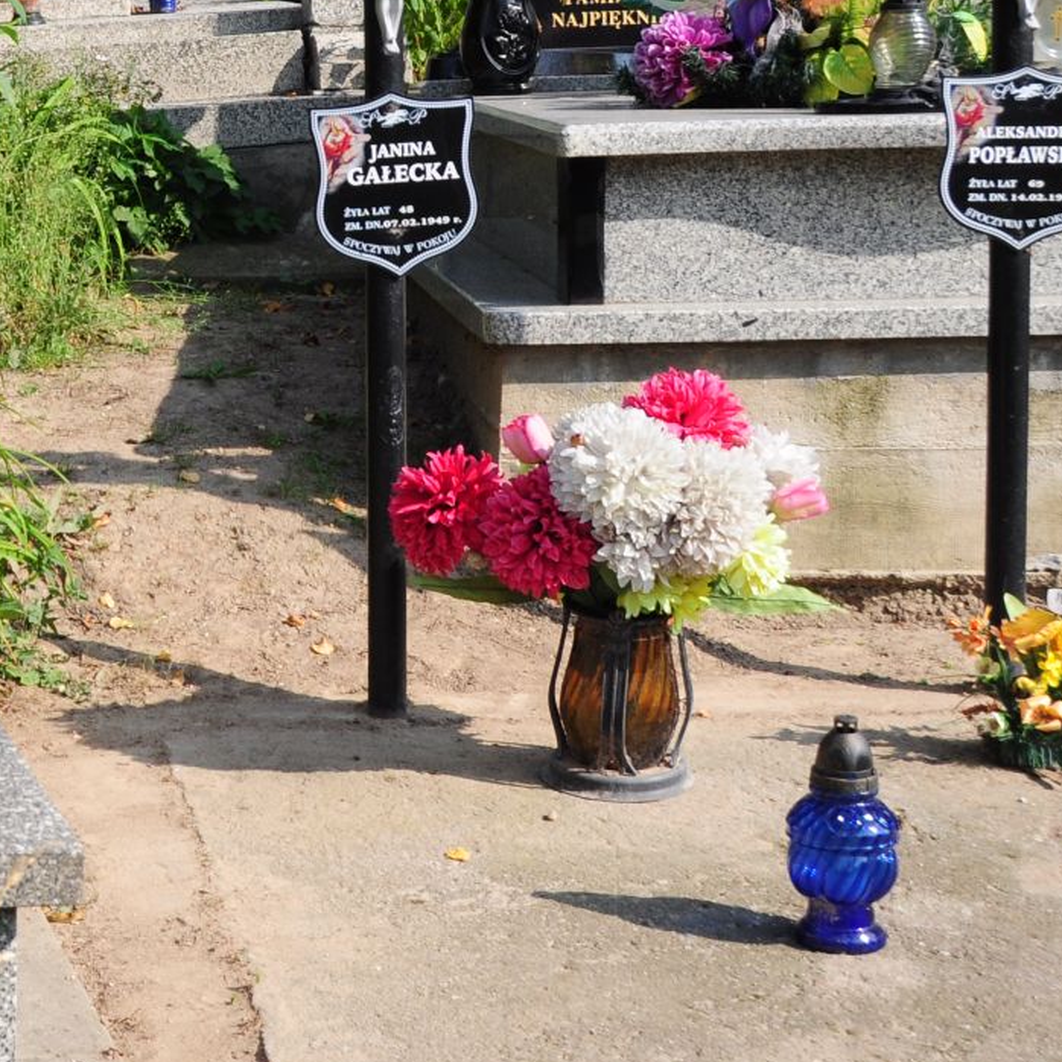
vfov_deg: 20.1
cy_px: 341
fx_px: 2985
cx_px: -377
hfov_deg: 18.5
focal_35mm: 86
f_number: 7.1
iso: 250
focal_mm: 22
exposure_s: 1/500
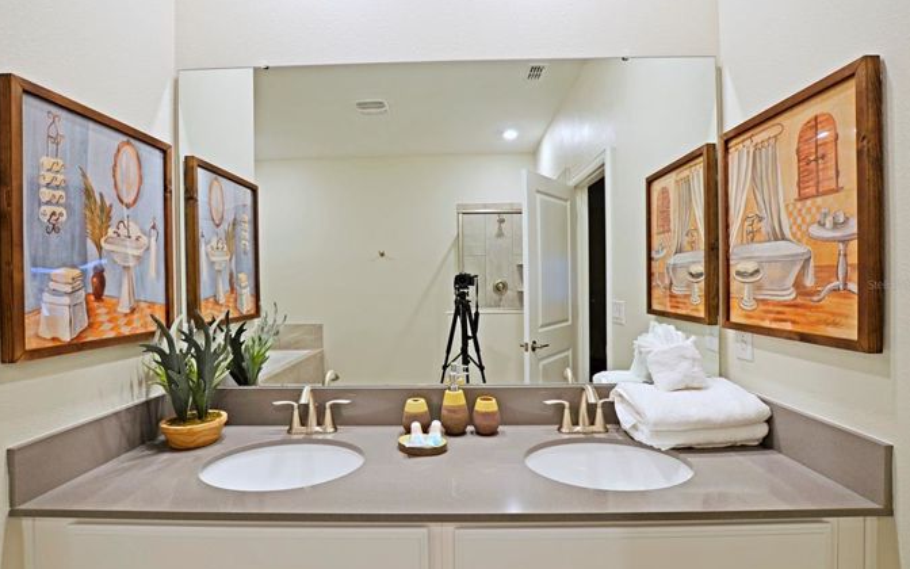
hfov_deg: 97.8
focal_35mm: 16
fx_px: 397
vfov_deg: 71.3
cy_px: 284
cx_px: 443
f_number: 4.5
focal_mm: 10
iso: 100
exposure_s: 1/15
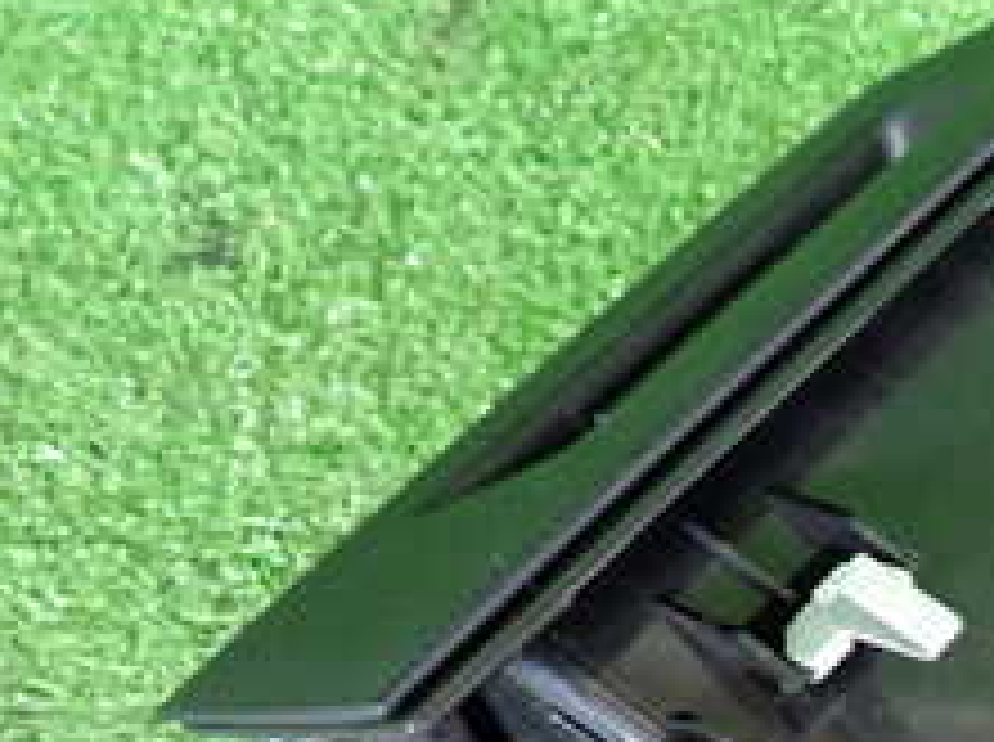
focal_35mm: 68
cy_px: 809
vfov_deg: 20.6
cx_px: 1079
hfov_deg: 26.5
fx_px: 1949
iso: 640
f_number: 2
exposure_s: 1/60
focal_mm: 4.5
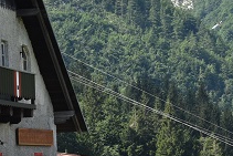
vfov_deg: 6.1
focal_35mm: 224
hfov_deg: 9.2
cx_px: 96
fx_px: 1452
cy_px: 106
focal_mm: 35
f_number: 10
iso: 400
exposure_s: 1/400
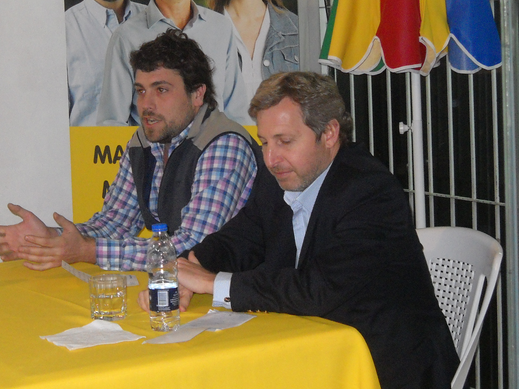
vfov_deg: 16.2
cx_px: 164
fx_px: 1365
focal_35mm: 91
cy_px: 164
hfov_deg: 21.4
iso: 496
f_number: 4
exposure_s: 1/60
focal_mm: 10.84
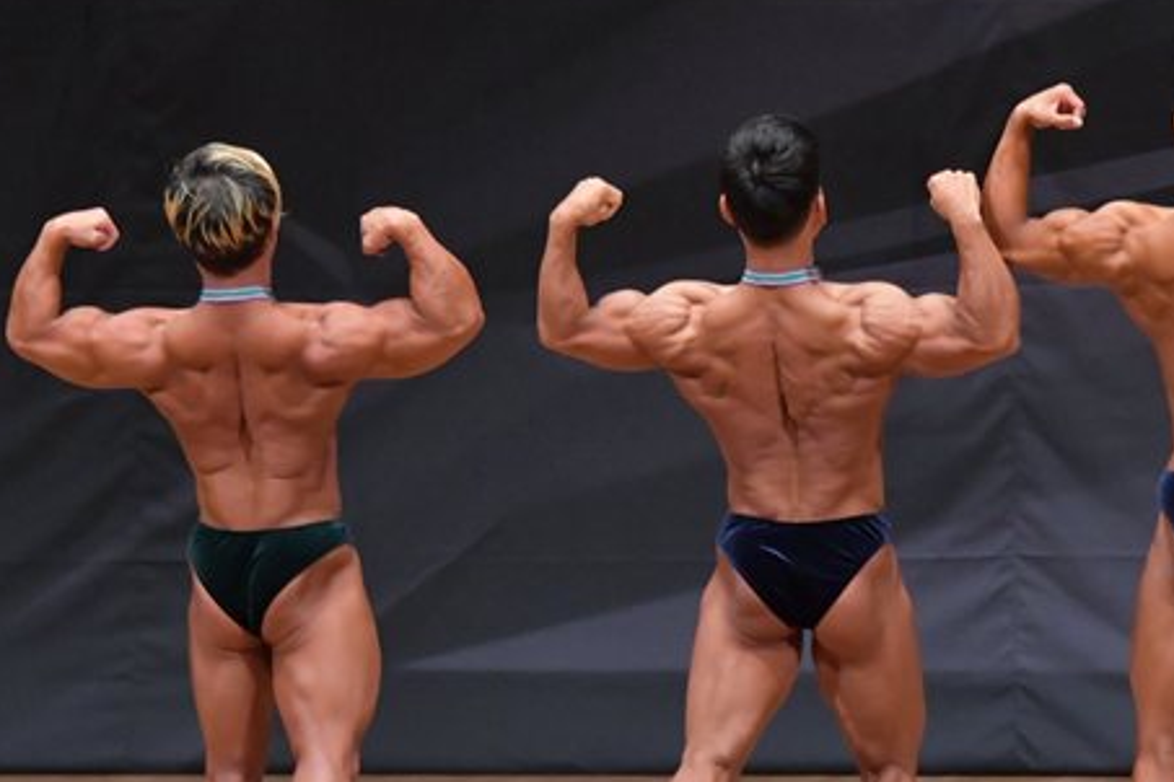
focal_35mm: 410
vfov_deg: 3.4
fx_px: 13370
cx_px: 828
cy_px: 425
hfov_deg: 5.0
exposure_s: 1/400
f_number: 5.6
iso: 6400
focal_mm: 160
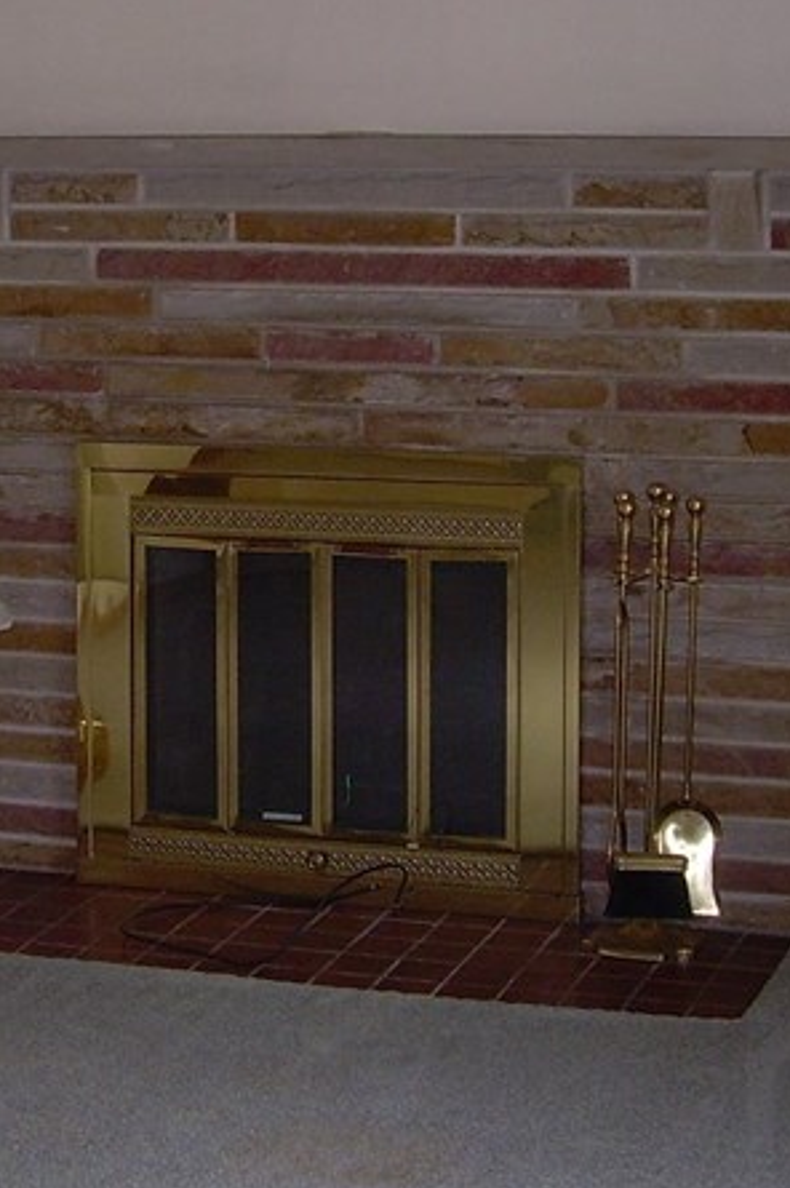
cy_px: 254
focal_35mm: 91
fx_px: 3000
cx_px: 165
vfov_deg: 22.1
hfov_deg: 14.9
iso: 77
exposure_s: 1/60
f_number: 2.8
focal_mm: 6.3
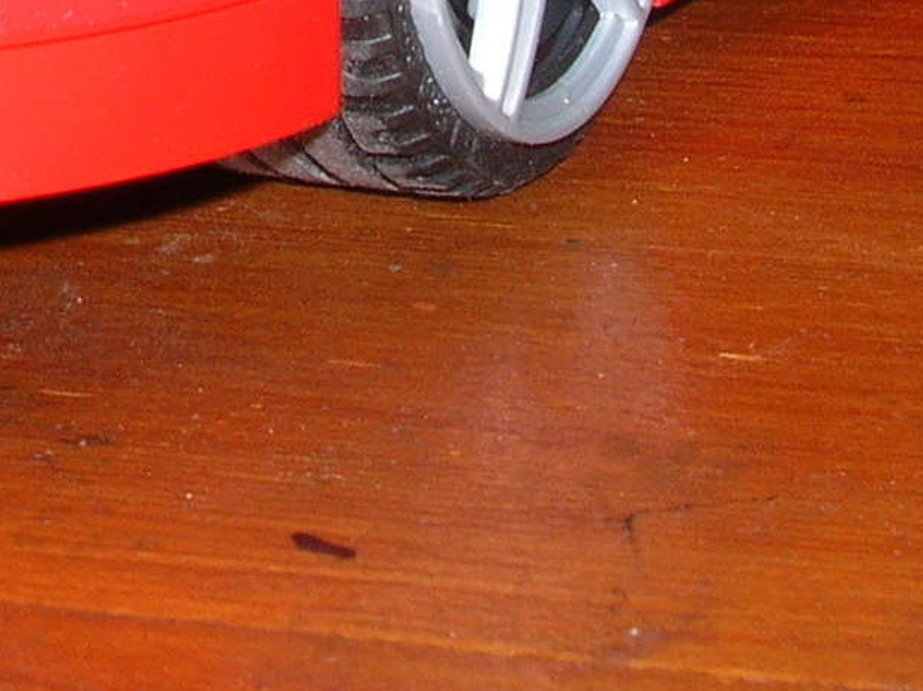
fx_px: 4156
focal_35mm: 156
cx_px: 153
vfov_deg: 9.1
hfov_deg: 12.6
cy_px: -517
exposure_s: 1/60.1
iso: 50
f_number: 6.1
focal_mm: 7.1
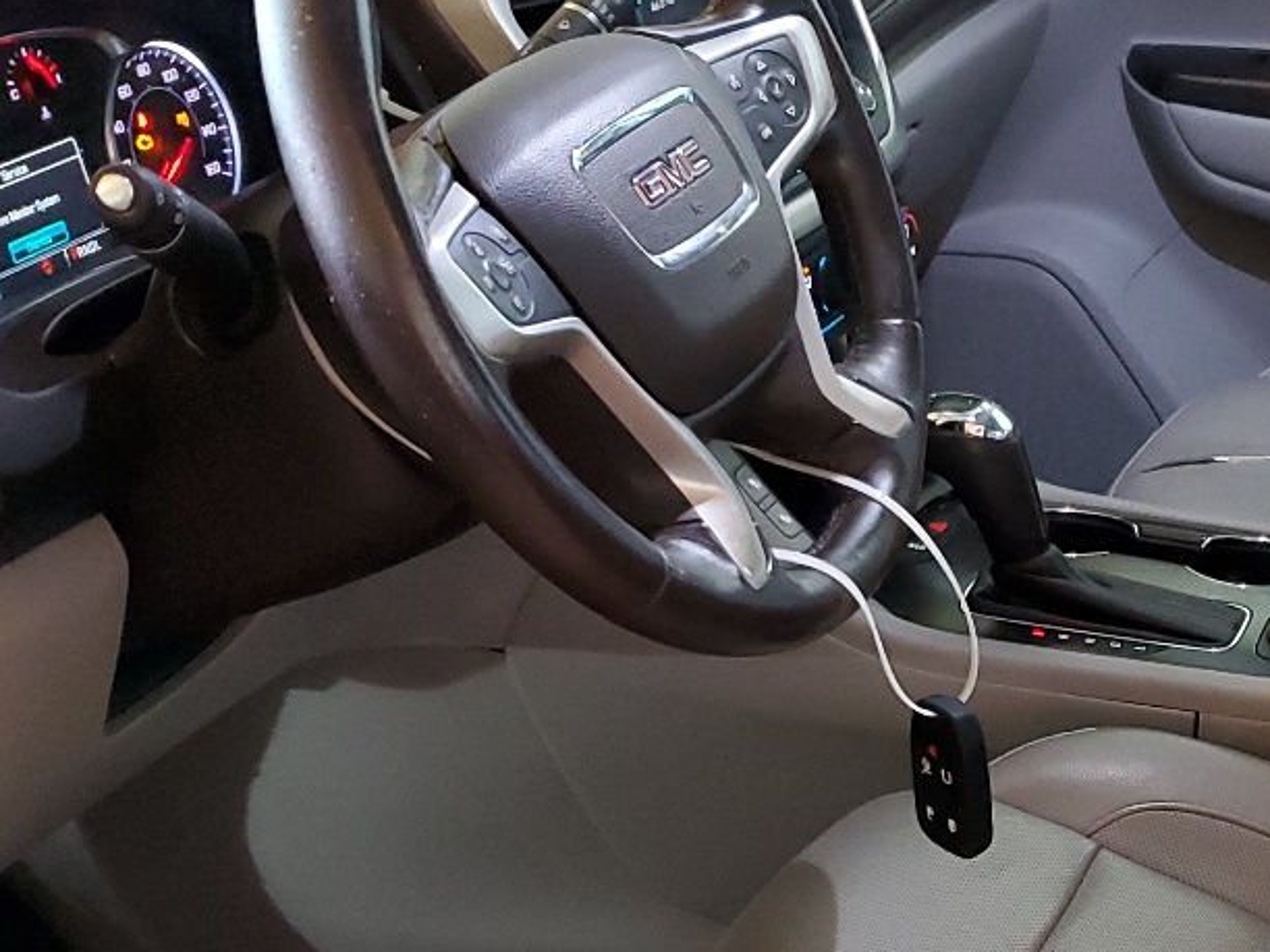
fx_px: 2495
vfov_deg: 21.4
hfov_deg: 27.8
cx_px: 1062
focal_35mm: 68
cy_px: 736
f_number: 1.5
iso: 302
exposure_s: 1/17
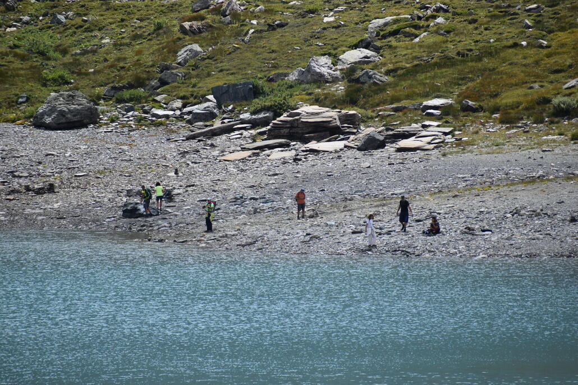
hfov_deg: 4.6
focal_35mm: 450
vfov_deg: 3.1
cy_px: 192
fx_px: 7222
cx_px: 289
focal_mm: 300
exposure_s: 1/500
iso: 125
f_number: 8
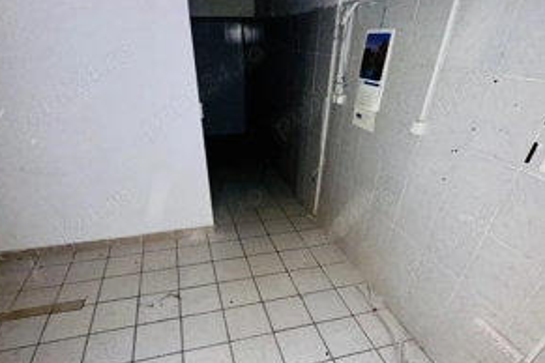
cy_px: 264
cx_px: 268
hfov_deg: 84.0
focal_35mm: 20
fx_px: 303
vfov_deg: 59.2
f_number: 2.2
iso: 320
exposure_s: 1/16
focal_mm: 2.22
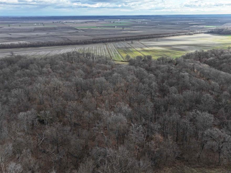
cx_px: 134
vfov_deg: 49.7
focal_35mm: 28
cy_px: 77
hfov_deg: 63.1
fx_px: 187
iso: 160
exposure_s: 1/800
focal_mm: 12.29
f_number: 2.8
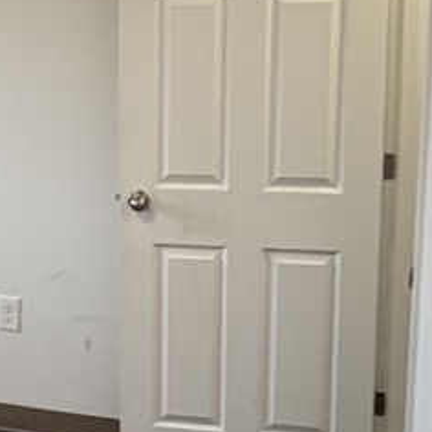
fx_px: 946
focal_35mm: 67
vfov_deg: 25.5
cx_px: -66
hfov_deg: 23.8
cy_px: 121
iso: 160
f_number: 2.2
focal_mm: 2.22
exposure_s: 1/60
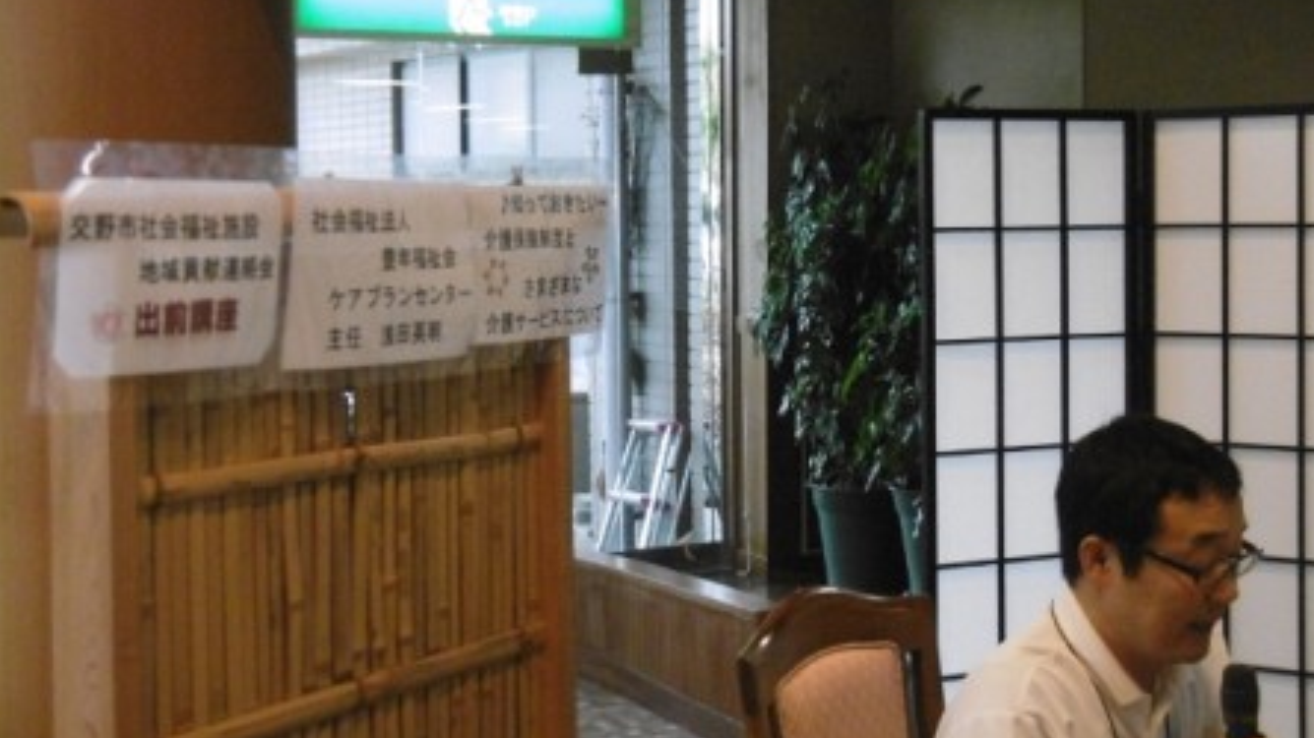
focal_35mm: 65
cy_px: 319
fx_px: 2264
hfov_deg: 32.4
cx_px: 656
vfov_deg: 18.5
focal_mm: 10.5
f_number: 4.2
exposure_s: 1/100
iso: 800
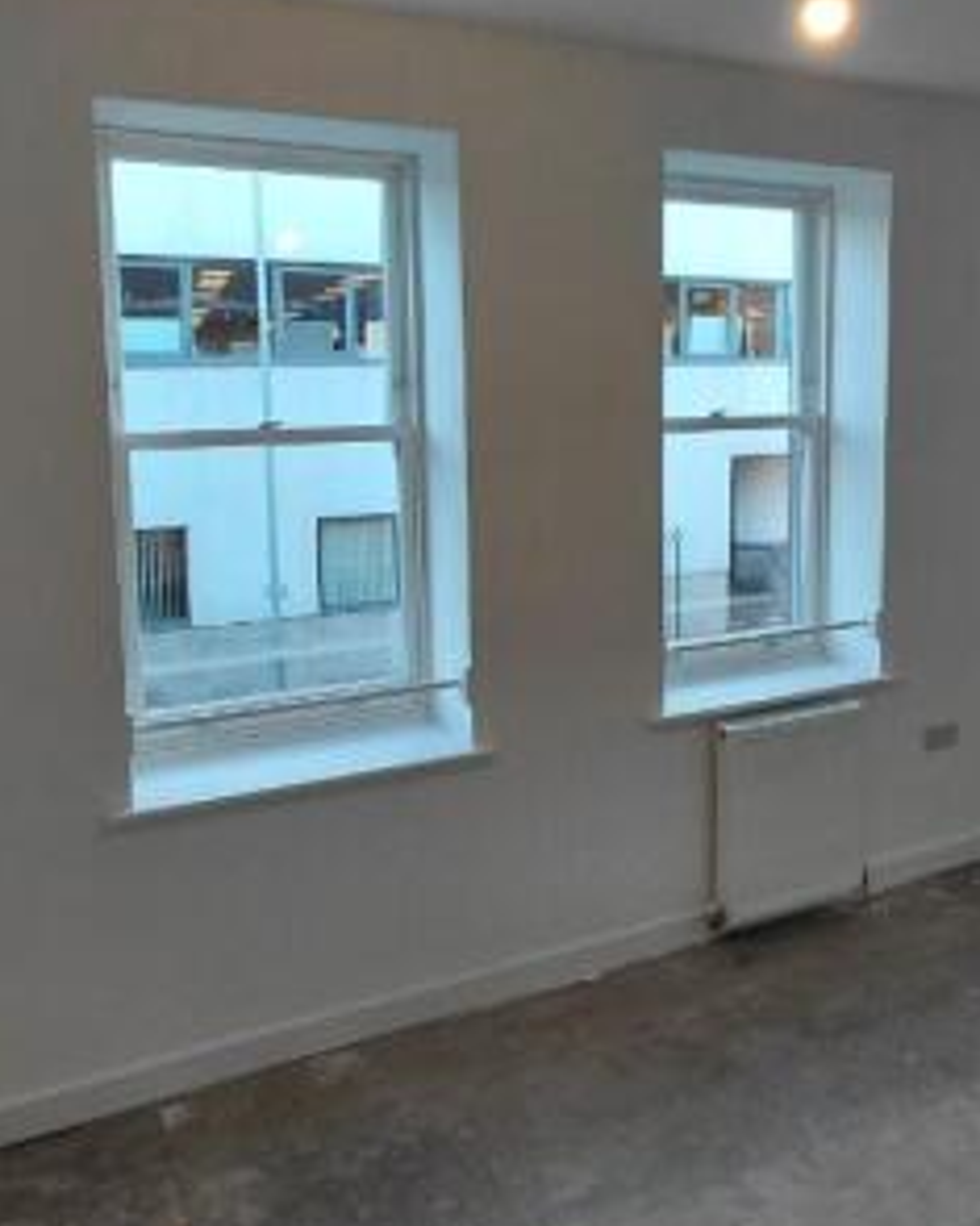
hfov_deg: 46.7
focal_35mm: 31
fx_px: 1124
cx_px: 607
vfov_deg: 57.0
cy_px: 528
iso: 64
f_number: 2.2
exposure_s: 1/120
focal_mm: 1.64
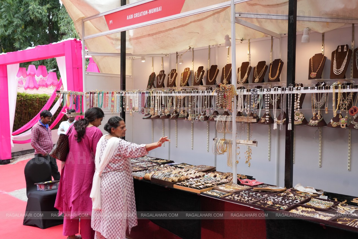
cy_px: 116
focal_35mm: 32
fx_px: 318
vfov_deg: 41.1
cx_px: 184
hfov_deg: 58.7
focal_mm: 29
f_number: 5
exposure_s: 1/160
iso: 800
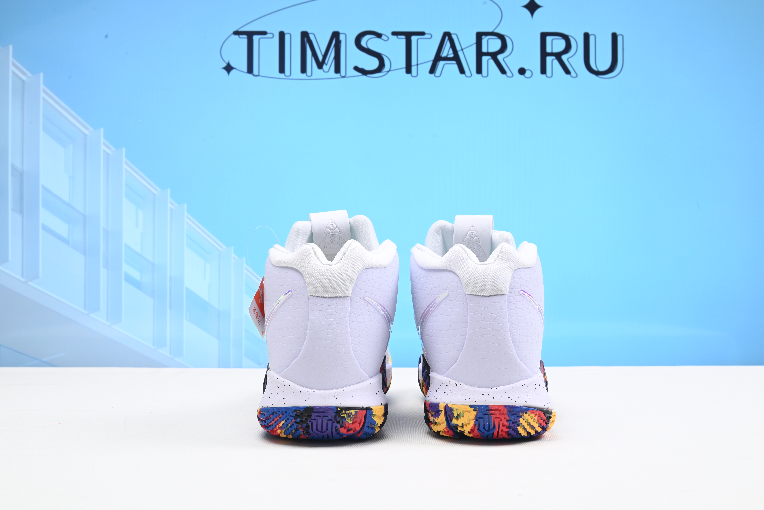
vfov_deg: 33.4
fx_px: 849
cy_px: 255
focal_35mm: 40
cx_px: 382
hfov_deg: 48.4
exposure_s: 1/2
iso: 100
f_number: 16
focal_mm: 40
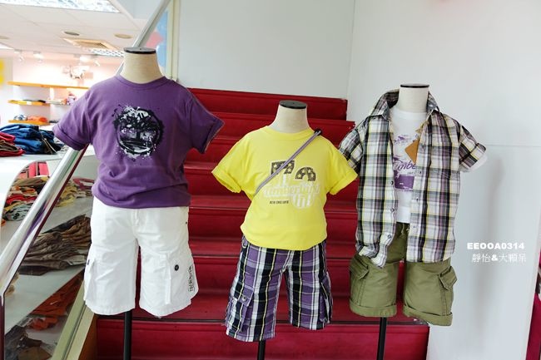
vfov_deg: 53.1
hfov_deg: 73.8
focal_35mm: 24
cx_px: 270
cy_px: 180
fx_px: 361
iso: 125
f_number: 1.8
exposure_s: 1/30
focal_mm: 8.8
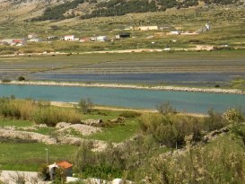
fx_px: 630
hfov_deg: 21.1
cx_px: -14
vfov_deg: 16.4
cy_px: 15
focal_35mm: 89
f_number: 8.9
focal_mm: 6.66
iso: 100
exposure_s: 1/320
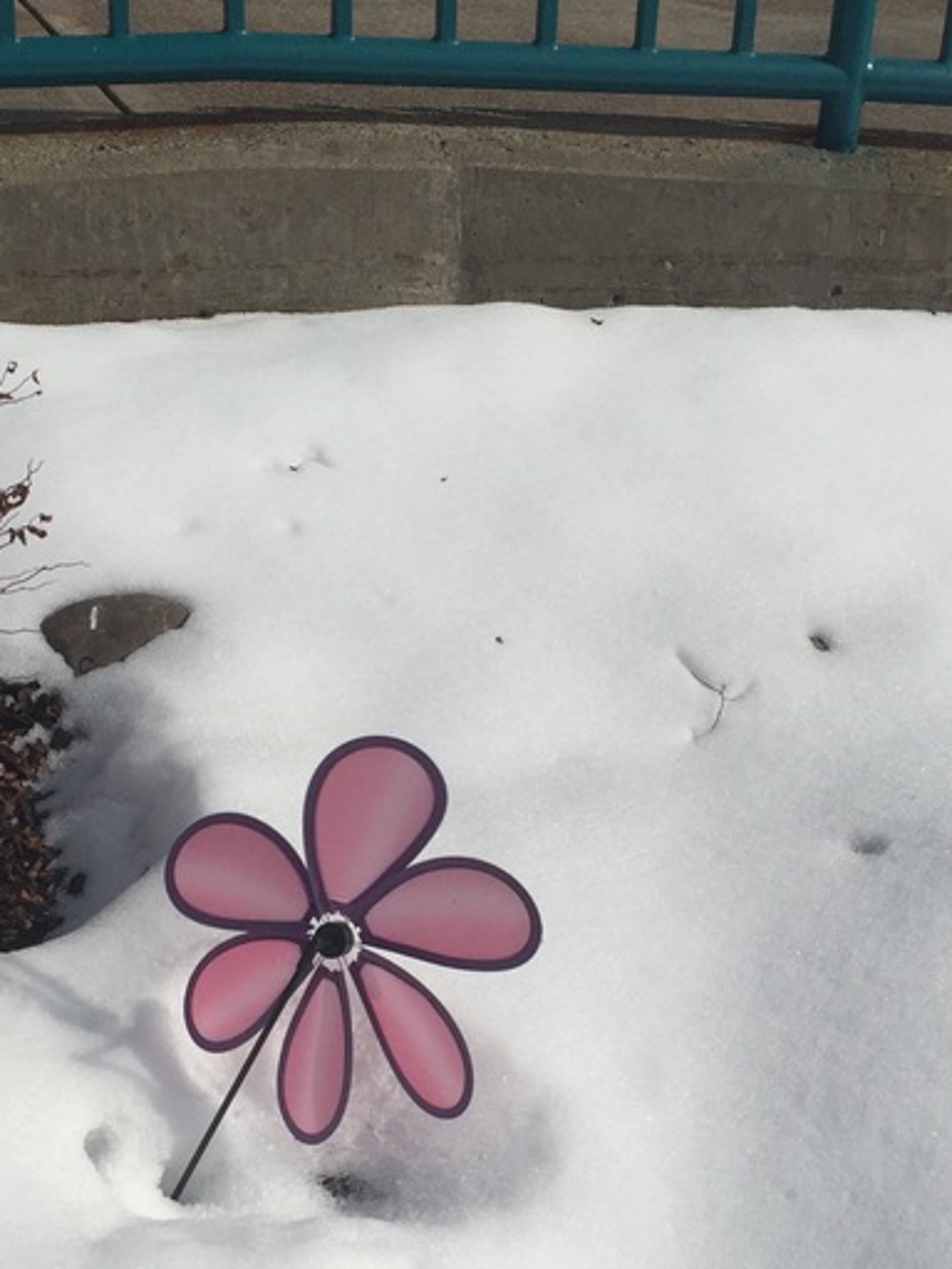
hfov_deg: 25.1
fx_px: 2127
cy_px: 870
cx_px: 350
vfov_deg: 32.9
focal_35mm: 58
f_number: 2.2
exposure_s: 1/7937
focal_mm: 4.15
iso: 32
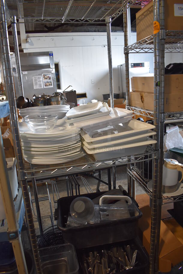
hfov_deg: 48.0
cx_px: 92
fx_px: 206
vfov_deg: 67.3
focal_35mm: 27
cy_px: 137
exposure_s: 1/125
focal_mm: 18
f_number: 3.5
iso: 800
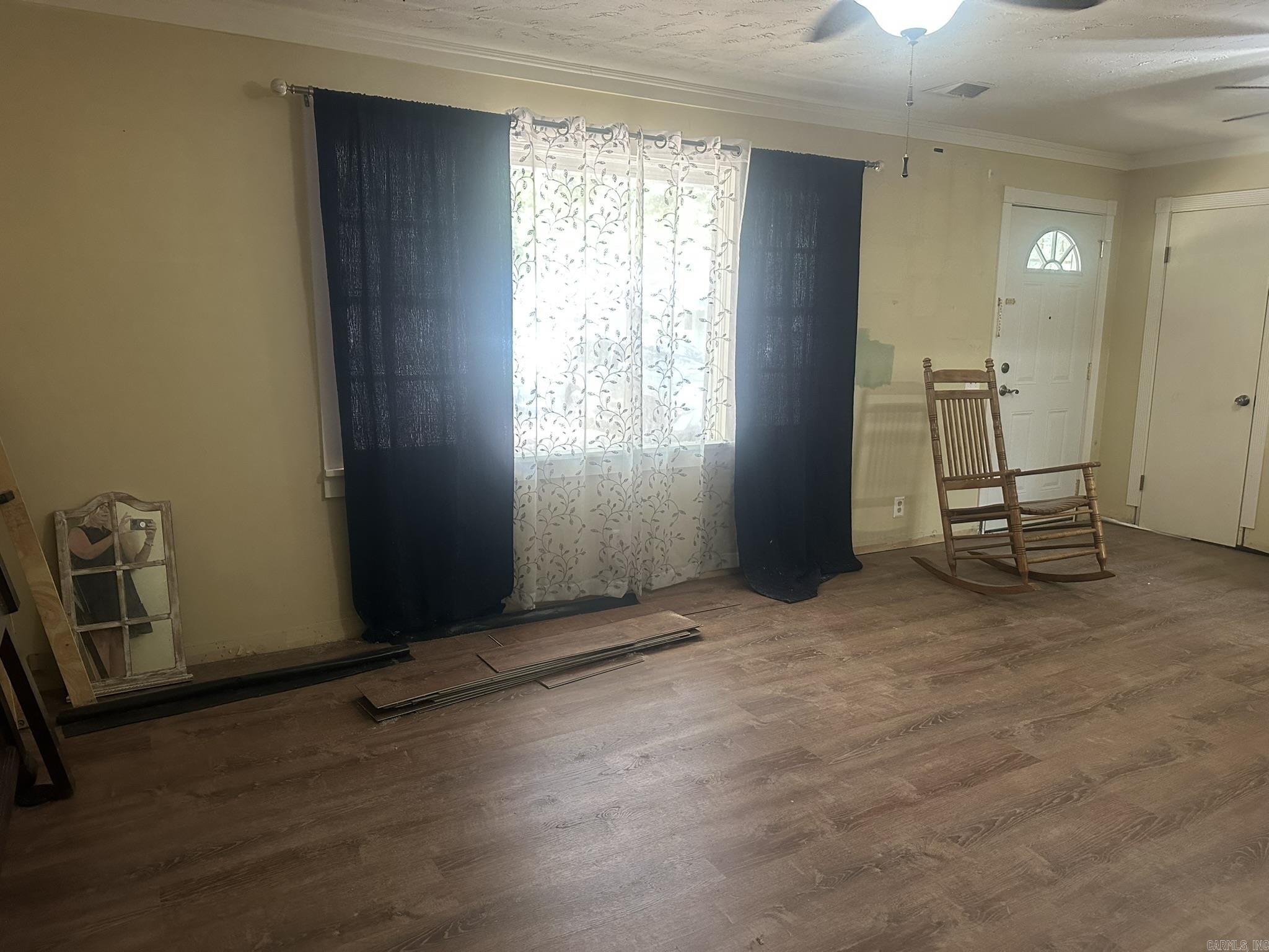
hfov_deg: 71.6
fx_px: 880
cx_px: 634
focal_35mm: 24
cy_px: 476
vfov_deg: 56.8
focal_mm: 6.86
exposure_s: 1/60
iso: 500
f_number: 1.78
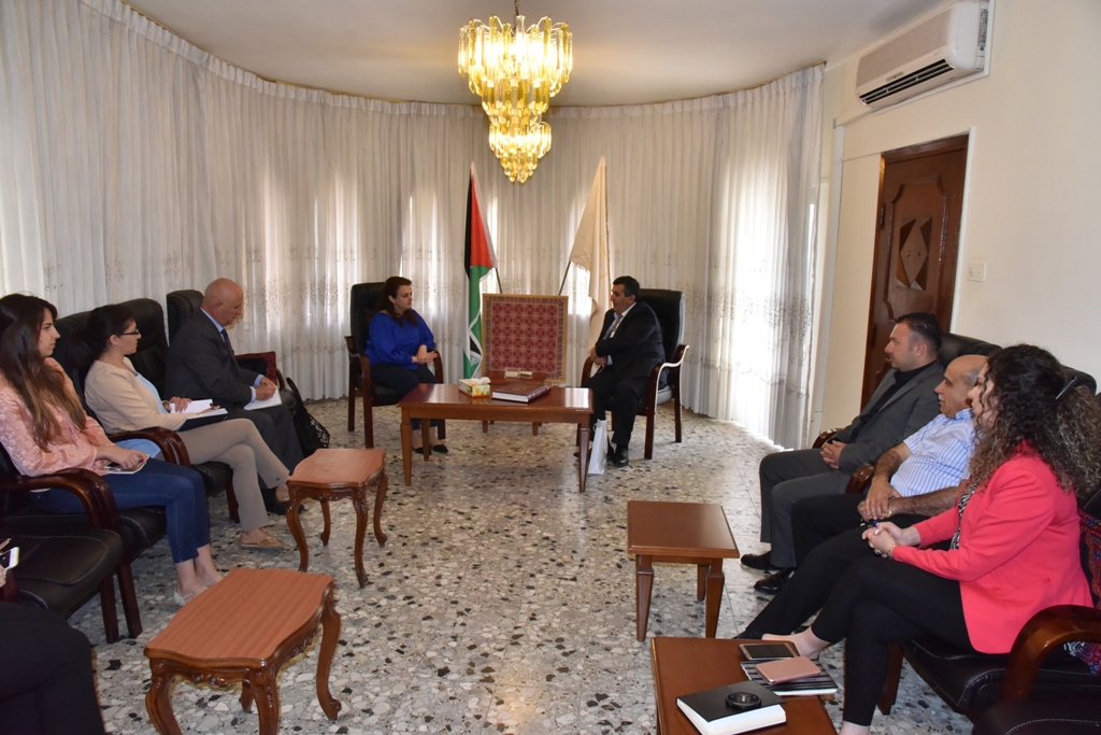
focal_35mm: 24
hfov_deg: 73.7
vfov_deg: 53.1
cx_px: 550
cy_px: 368
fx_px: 734
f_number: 10
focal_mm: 24
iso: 3200
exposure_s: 1/250
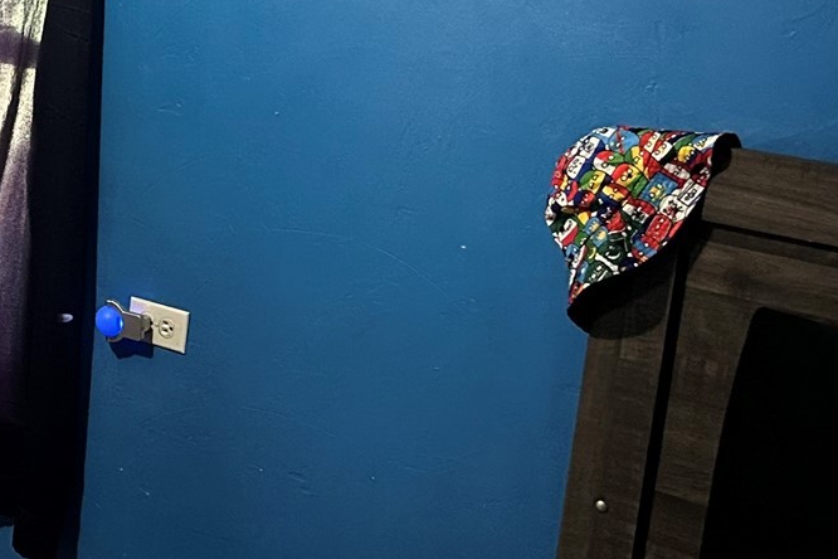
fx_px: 1816
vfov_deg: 17.3
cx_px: -198
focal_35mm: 78
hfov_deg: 23.5
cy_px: 104
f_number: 1.5
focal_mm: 5.7
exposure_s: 1/30
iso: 500
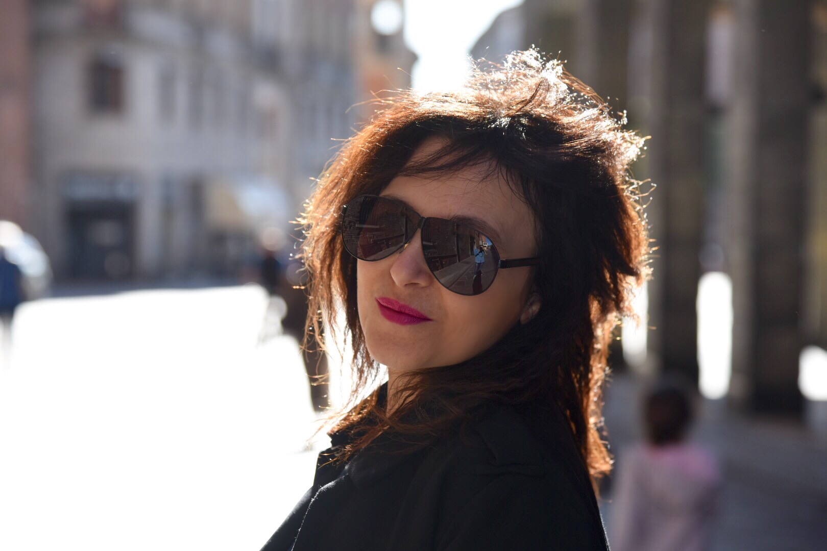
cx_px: 414
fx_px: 2756
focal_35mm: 120
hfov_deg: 17.1
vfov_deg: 11.4
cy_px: 276
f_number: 5
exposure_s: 1/400
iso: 320
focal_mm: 120
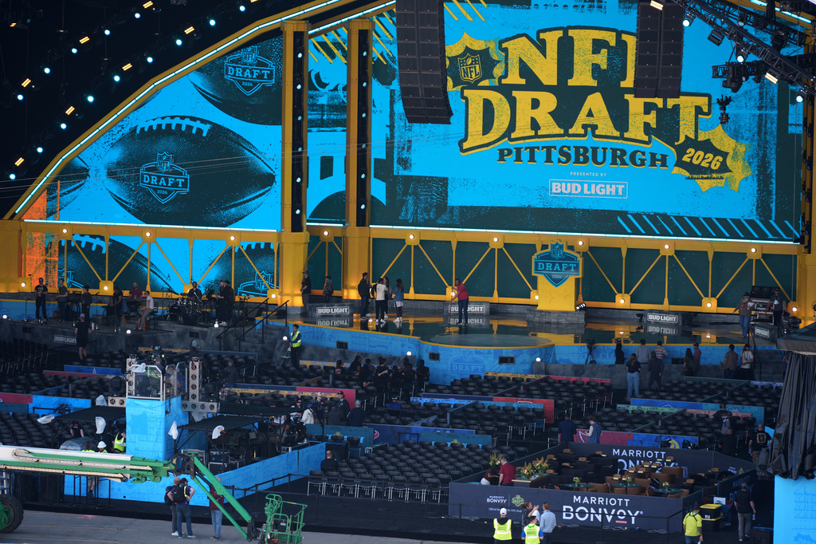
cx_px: 408
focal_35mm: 200
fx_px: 4532
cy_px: 272
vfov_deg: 6.9
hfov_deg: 10.3
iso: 250
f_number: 5.6
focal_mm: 200
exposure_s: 1/160
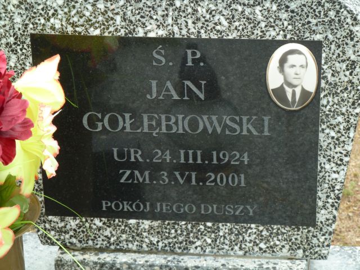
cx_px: 180
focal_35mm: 111
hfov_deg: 17.7
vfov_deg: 13.3
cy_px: 135
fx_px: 1154
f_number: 4.4
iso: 80
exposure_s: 1/100
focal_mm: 18.2
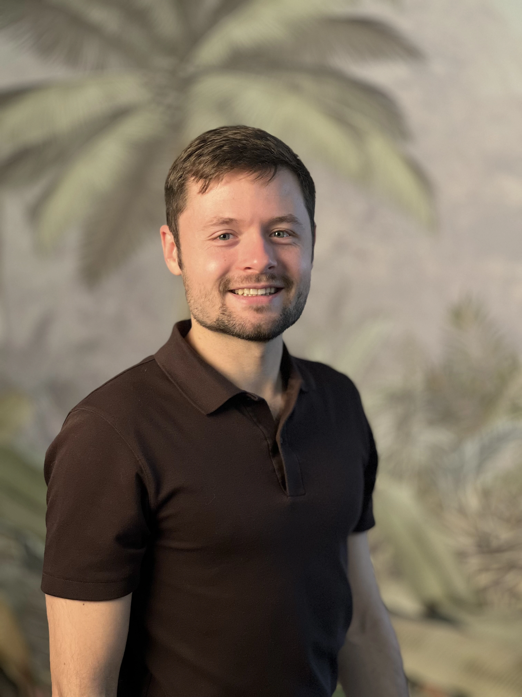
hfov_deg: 19.1
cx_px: 261
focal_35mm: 77
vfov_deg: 25.3
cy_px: 348
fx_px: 1548
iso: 250
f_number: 2.8
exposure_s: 1/82
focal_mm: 9
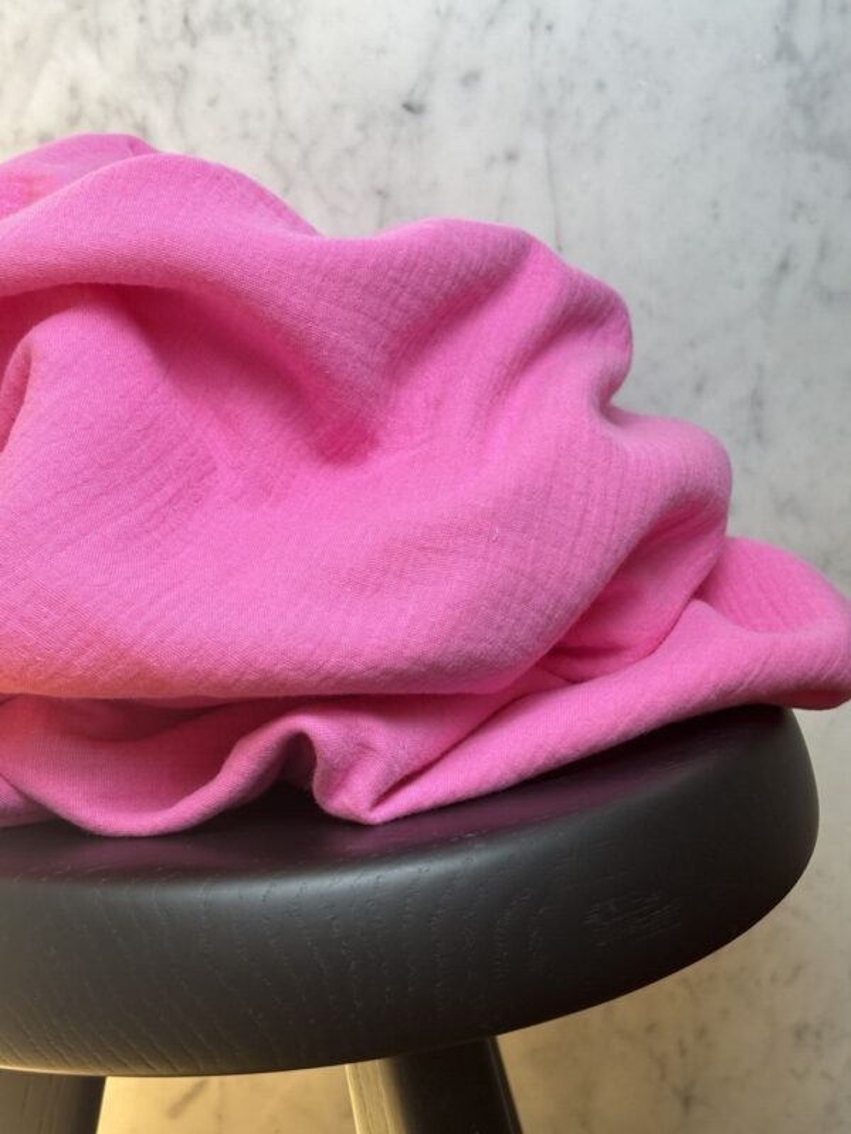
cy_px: 567
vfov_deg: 36.8
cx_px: 426
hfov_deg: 28.0
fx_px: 1704
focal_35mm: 52
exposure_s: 1/121
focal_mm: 5.96
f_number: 1.6
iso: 50
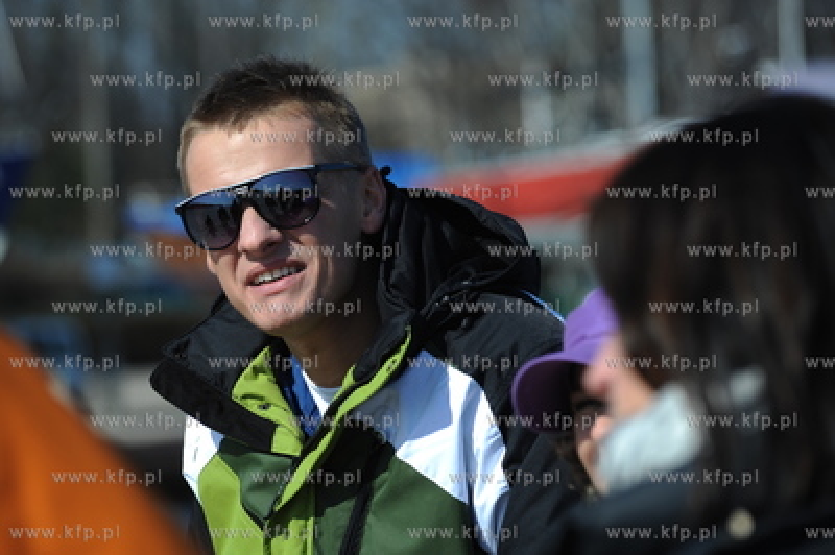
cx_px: 418
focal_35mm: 170
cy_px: 278
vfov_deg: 8.1
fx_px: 3940
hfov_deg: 12.1
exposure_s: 1/640
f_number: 5.6
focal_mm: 170
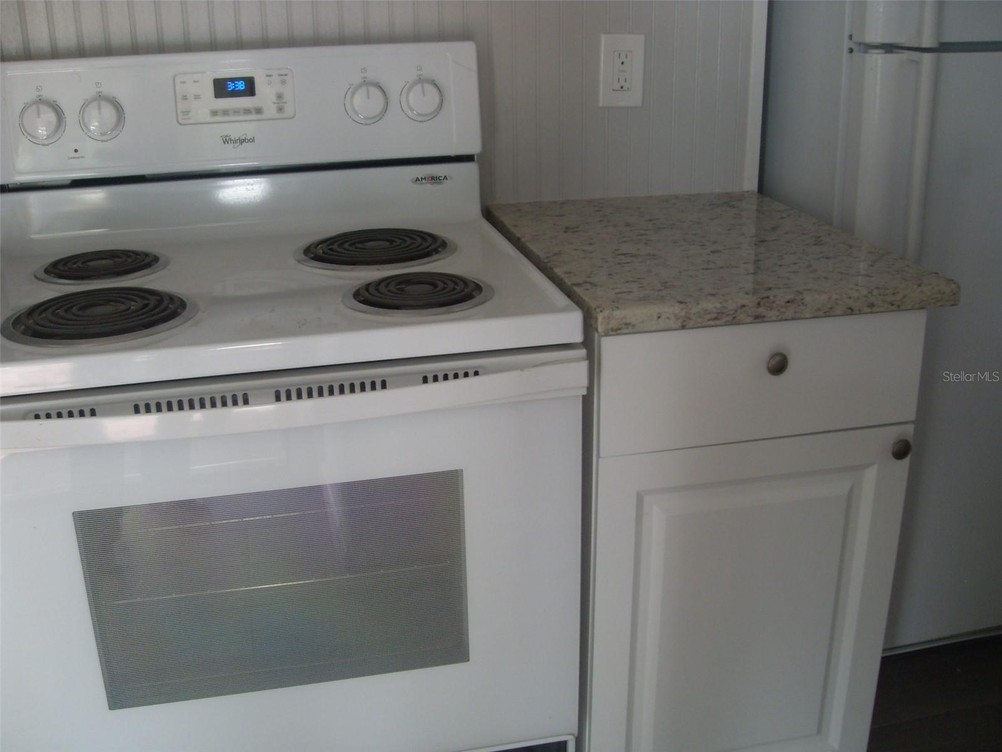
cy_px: 376
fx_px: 1071
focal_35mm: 37
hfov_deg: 50.1
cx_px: 501
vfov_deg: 38.7
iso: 100
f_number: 2.8
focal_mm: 6.3
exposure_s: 1/90
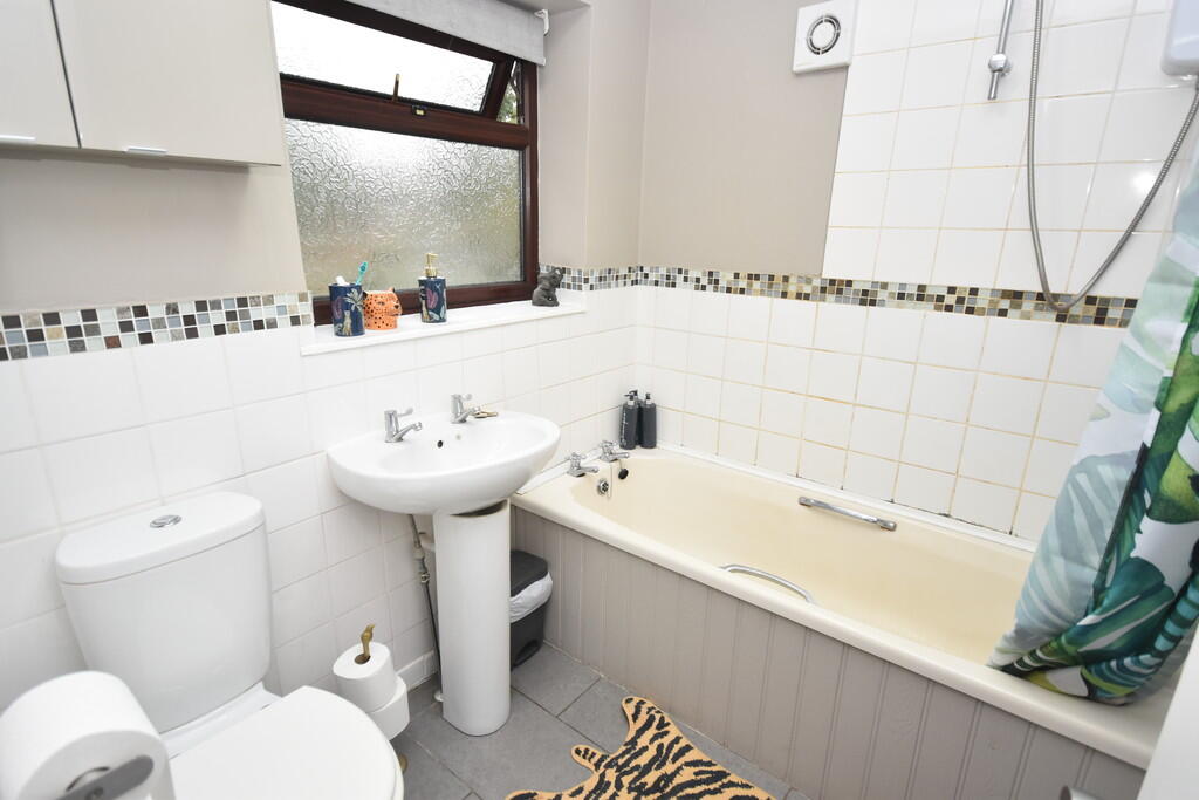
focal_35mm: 18
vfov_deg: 67.4
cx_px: 600
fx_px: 600
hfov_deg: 90.0
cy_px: 400
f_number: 5
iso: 800
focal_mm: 12
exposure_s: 1/200
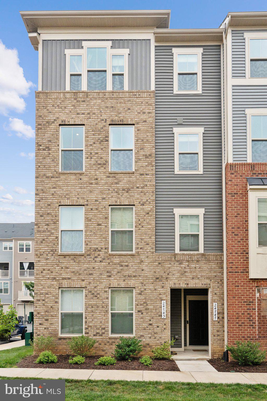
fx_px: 295
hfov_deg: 48.7
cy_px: 200
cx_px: 134
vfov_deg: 68.4
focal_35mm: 26
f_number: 8
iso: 2500
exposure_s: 1/2500
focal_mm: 26.5
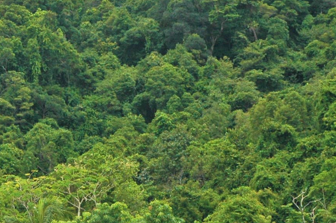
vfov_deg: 5.5
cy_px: 238
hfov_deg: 8.3
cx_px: 114
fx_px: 2313
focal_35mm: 248
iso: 200
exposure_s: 1/250
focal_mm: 48
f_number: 8
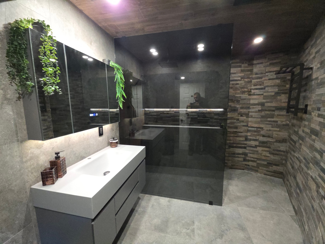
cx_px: 162
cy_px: 122
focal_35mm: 13
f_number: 1.9
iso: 1000
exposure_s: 1/60
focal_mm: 2.2
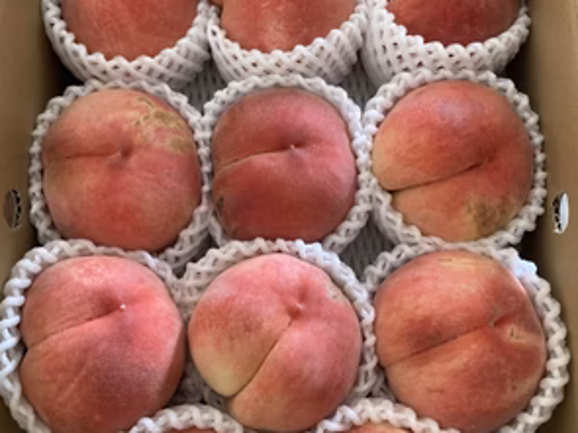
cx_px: 286
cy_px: 237
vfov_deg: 37.7
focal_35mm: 38
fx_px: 634
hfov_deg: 49.0
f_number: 1.8
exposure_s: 1/30
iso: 400
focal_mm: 3.99
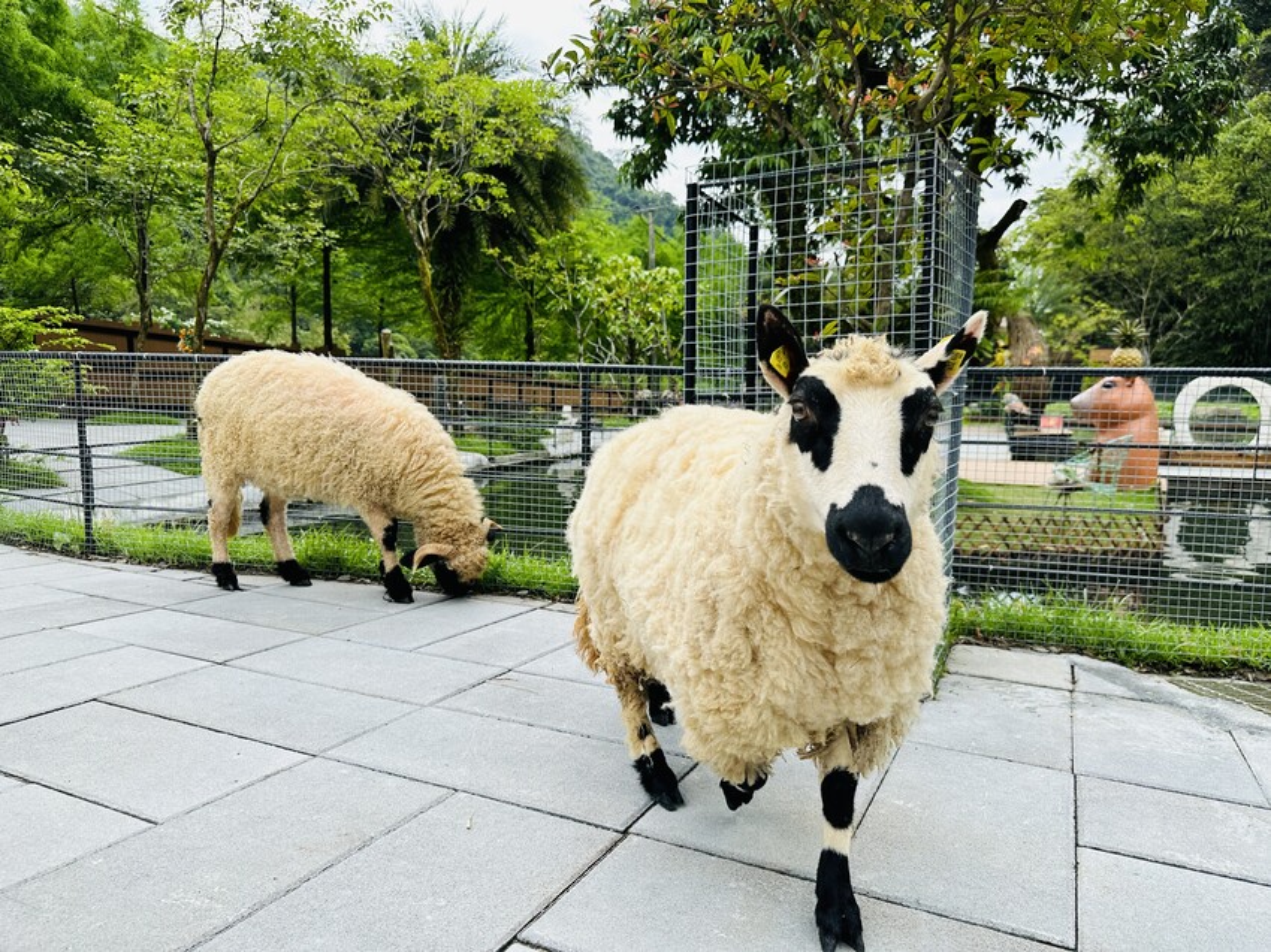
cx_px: 636
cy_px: 476
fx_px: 881
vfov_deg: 56.8
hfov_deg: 71.6
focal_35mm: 24
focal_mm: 6.86
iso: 80
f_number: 1.78
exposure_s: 1/1562
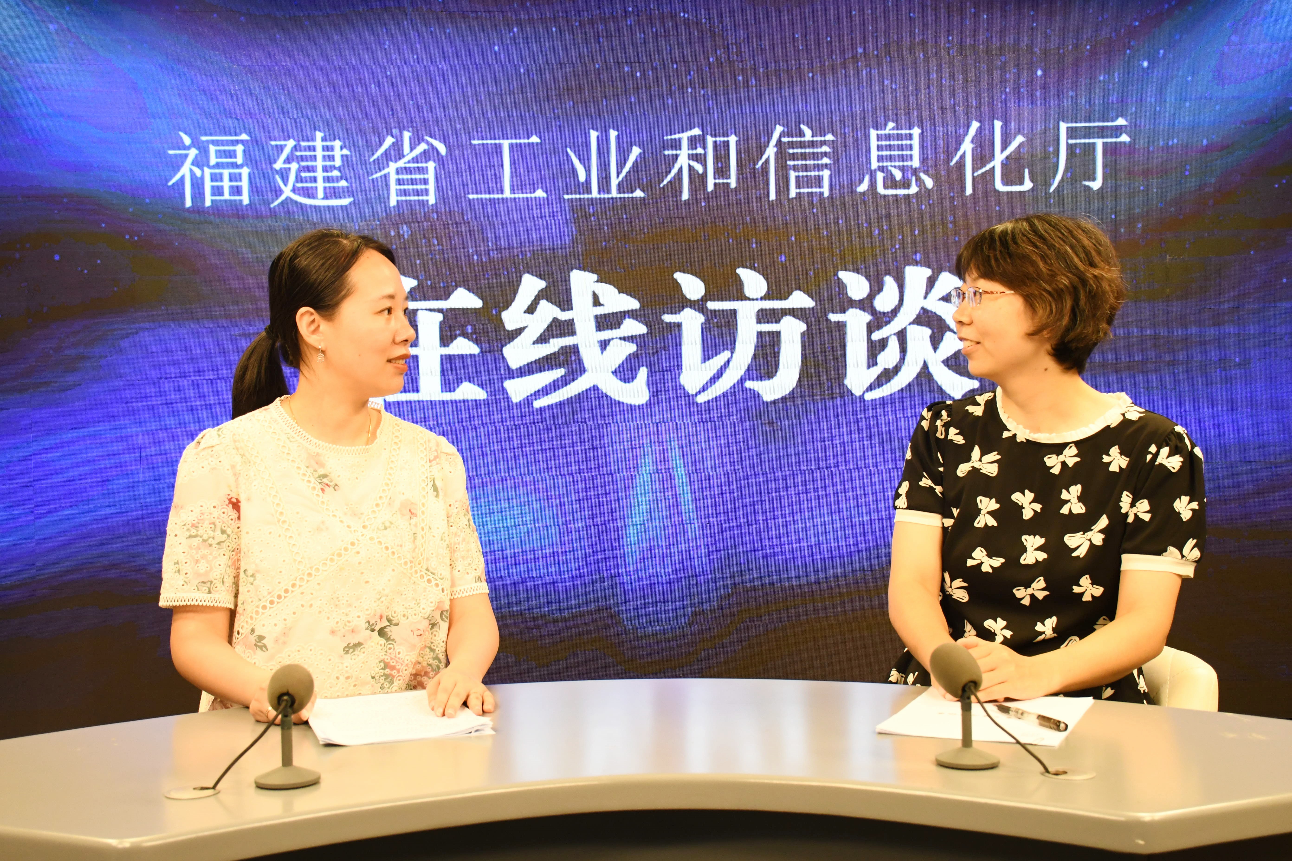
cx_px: 646
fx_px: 1723
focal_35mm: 48
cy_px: 430
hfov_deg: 41.1
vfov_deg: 28.1
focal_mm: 32
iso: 1250
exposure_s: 1/160
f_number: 6.3
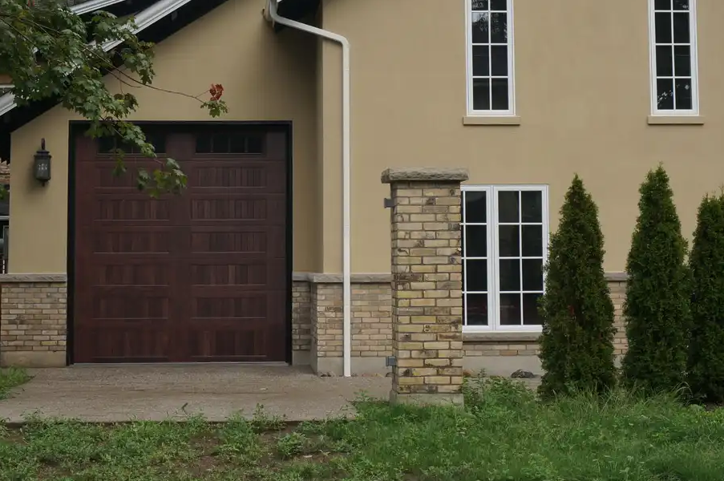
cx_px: 320
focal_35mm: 81
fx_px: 1627
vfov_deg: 16.7
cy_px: 87
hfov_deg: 25.1
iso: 125
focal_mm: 30
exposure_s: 1/60
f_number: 10
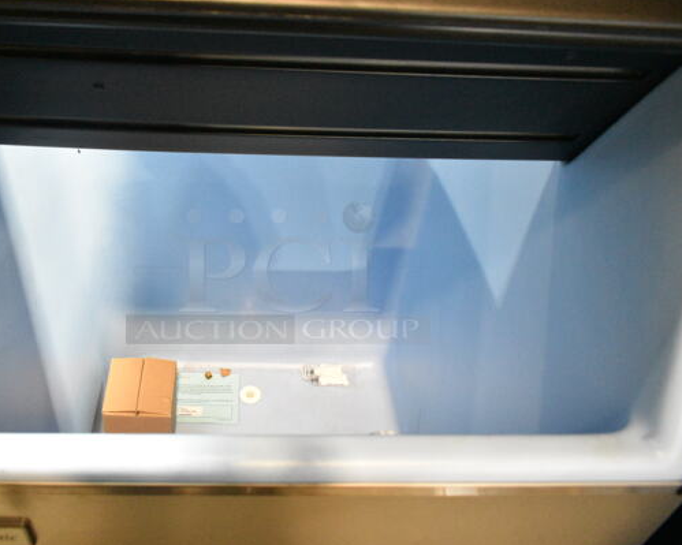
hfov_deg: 56.8
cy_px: 272
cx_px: 279
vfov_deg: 47.1
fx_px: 626
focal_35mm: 31
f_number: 4
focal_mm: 18
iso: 6400
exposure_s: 1/400
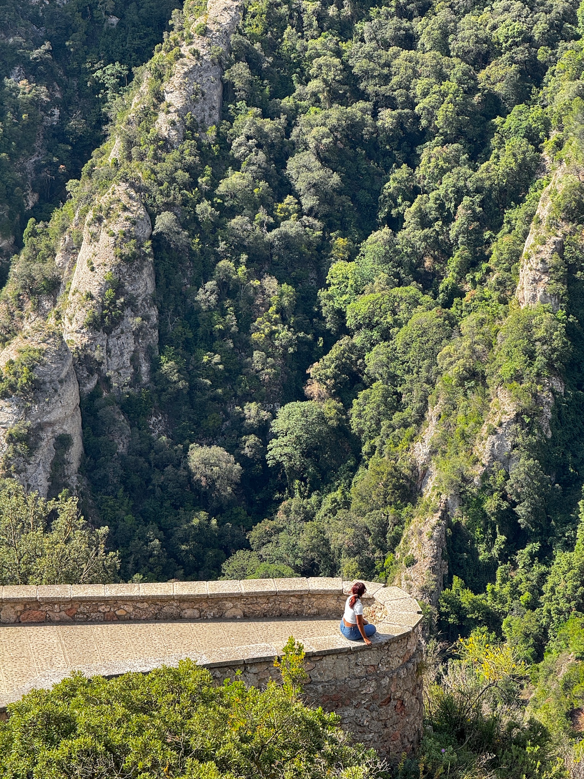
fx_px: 2699
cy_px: 390
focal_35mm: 120
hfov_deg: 12.3
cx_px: 292
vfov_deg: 16.4
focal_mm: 15.66
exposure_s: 1/239
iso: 50
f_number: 2.8
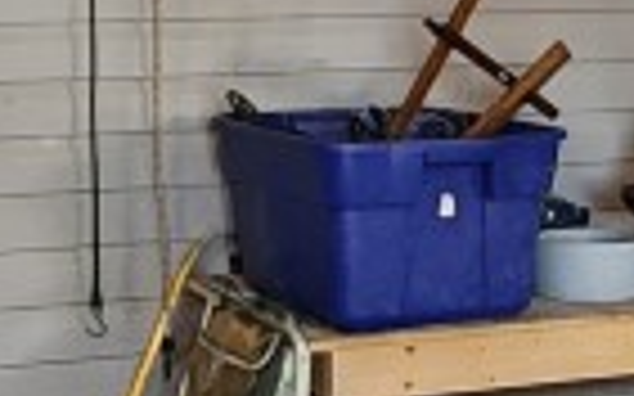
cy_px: 58
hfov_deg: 20.8
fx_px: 1727
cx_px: 351
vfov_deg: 13.0
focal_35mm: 100
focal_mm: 2.2
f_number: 2.2
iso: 400
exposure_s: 1/30
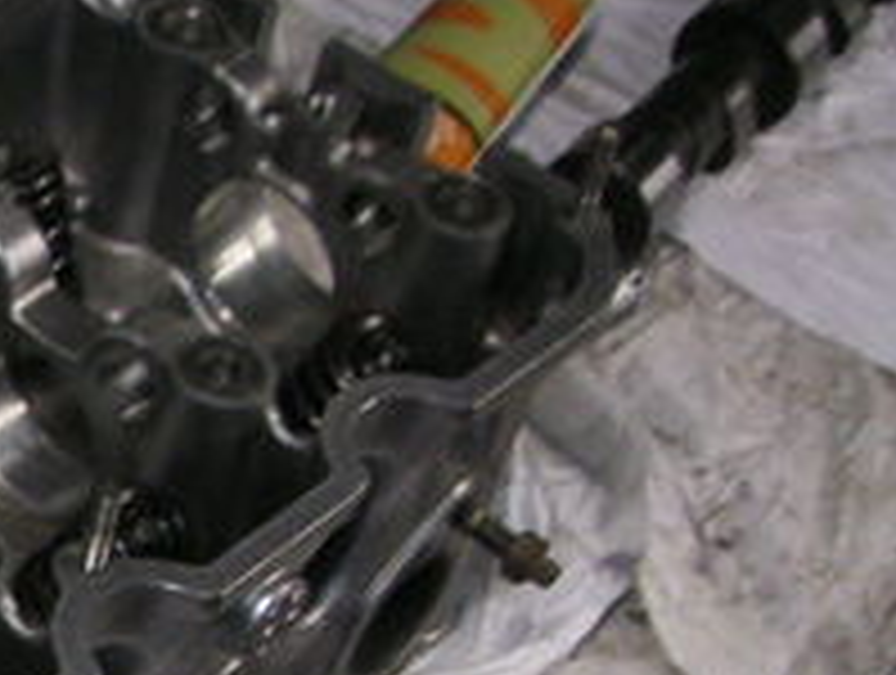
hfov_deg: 14.7
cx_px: -536
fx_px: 3164
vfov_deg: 11.8
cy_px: 918
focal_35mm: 122
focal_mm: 6
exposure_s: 1/20
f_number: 2.8
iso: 100
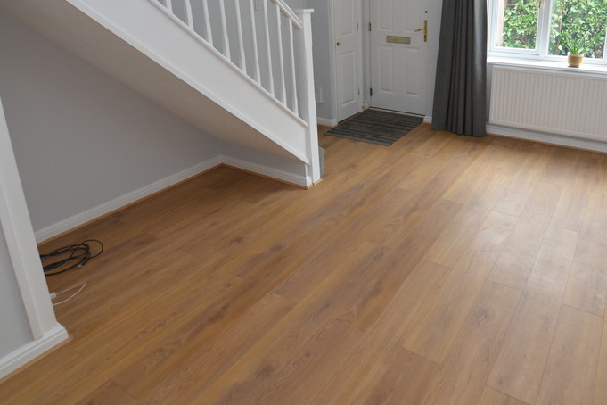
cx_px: 381
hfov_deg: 70.9
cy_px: 106
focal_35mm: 25
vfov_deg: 49.8
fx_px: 417
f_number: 4
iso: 500
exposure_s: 1/60
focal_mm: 11
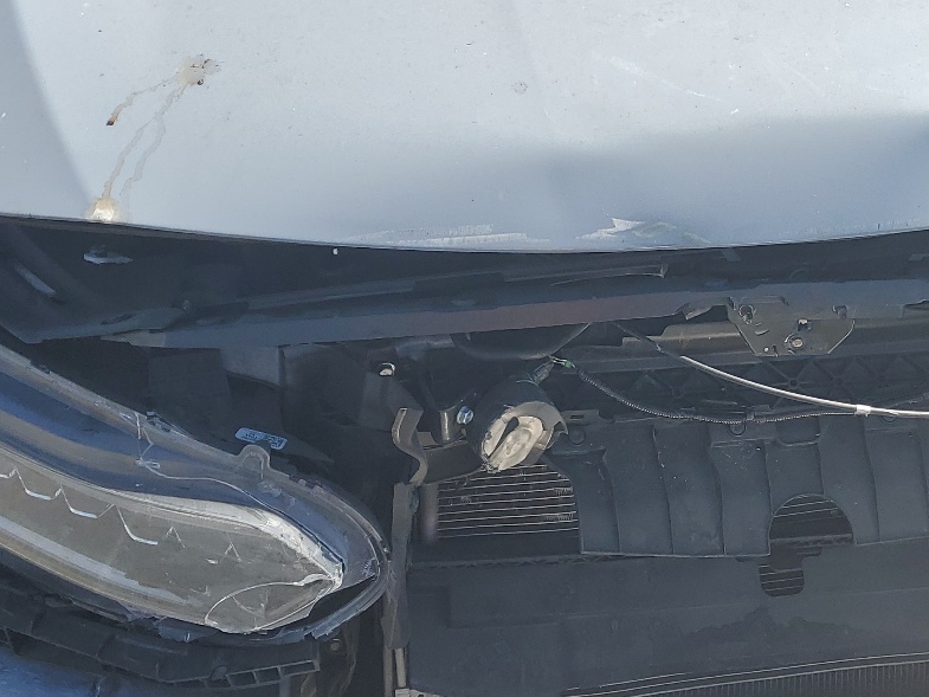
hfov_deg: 35.3
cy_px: 381
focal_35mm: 53
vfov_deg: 27.5
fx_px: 1423
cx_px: 704
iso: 50
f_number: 1.5
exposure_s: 1/1667
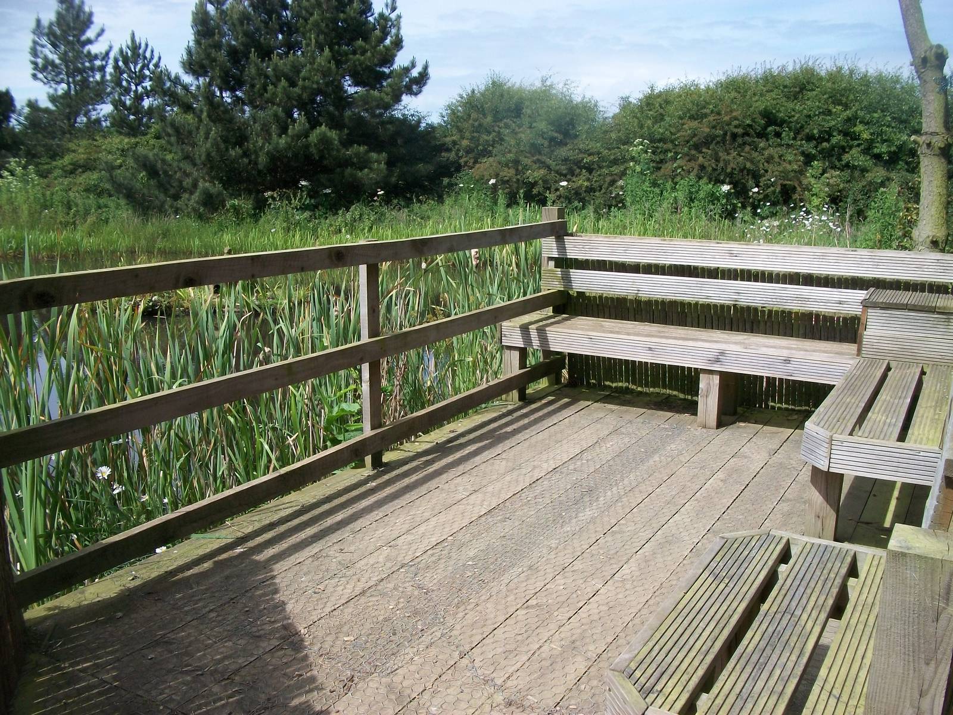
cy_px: 358
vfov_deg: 44.2
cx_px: 476
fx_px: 881
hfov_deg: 56.8
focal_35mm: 32
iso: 80
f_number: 5.5
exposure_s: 1/320
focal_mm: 5.7
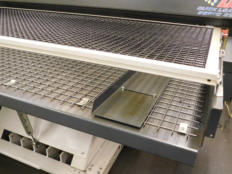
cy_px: 87
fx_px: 248
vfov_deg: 38.7
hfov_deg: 49.8
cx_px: 92
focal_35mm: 37
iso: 400
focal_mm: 4
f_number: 3
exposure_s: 1/25
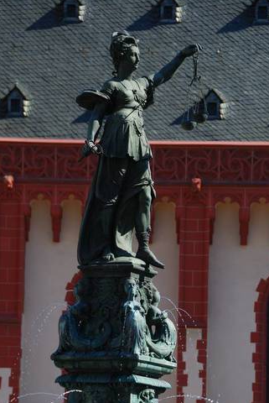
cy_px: 290
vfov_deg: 10.4
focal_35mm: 197
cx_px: 127
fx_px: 2203
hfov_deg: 7.0
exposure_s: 1/400
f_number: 5.3
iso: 110
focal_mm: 90
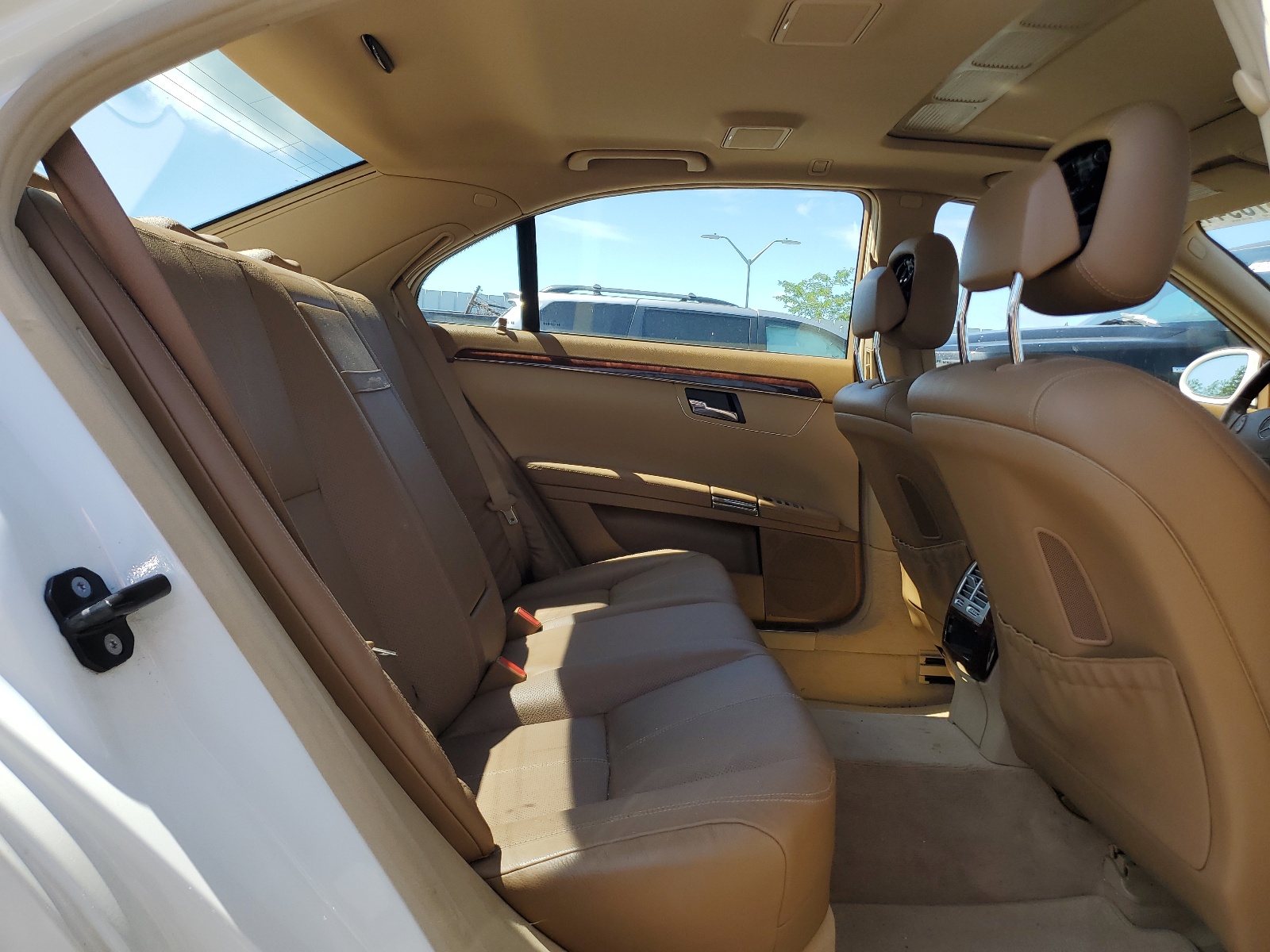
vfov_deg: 53.1
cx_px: 635
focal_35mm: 26
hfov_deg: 67.3
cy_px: 476
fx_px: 954
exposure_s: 1/1111
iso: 50
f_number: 1.5
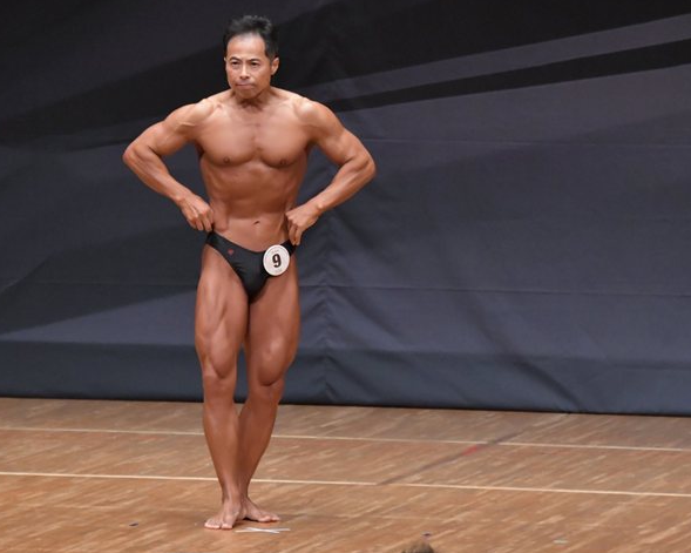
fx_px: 7198
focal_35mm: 352
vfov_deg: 4.4
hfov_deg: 5.5
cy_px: 270
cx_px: 255
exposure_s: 1/400
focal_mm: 190
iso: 6400
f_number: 5.6
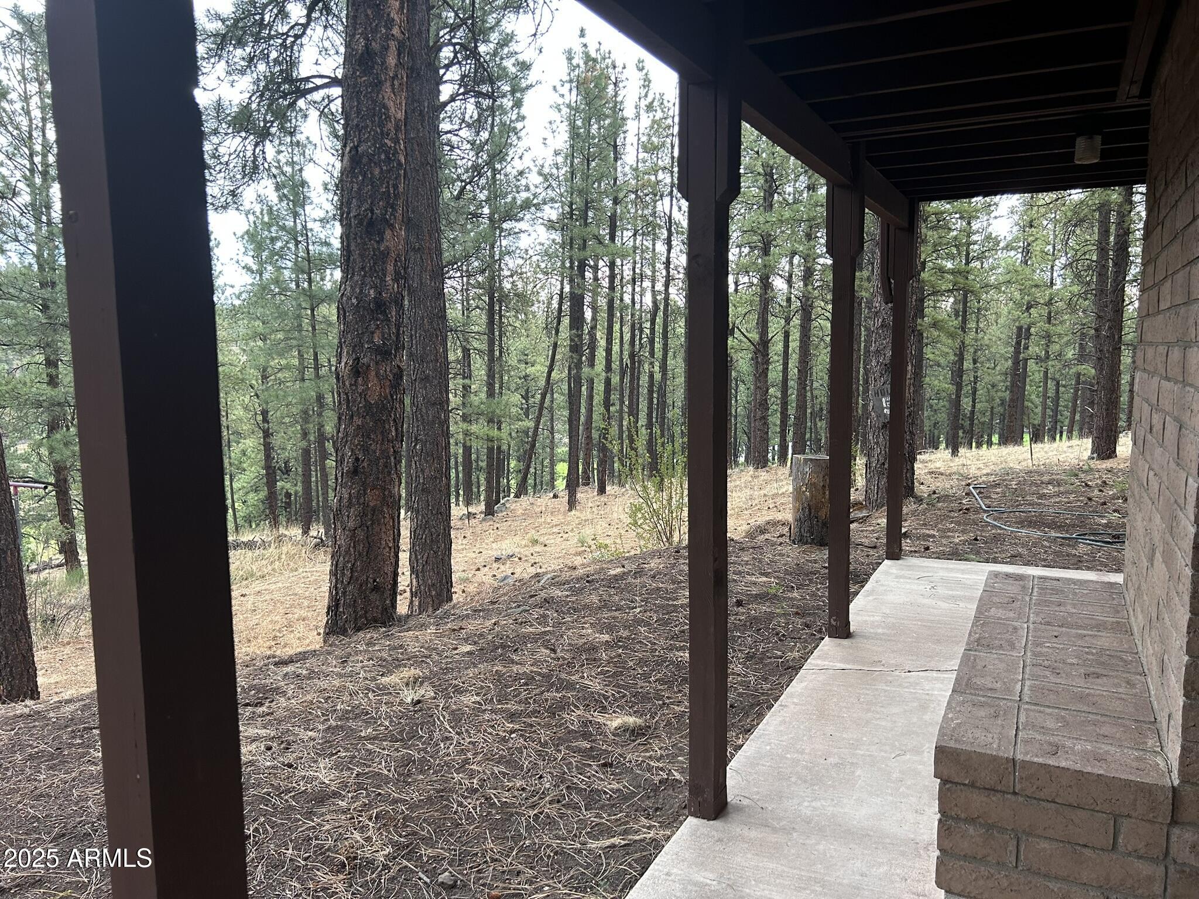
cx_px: 600
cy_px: 450
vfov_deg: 53.1
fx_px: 901
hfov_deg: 67.3
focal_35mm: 26
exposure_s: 1/121
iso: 125
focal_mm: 5.7
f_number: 1.5
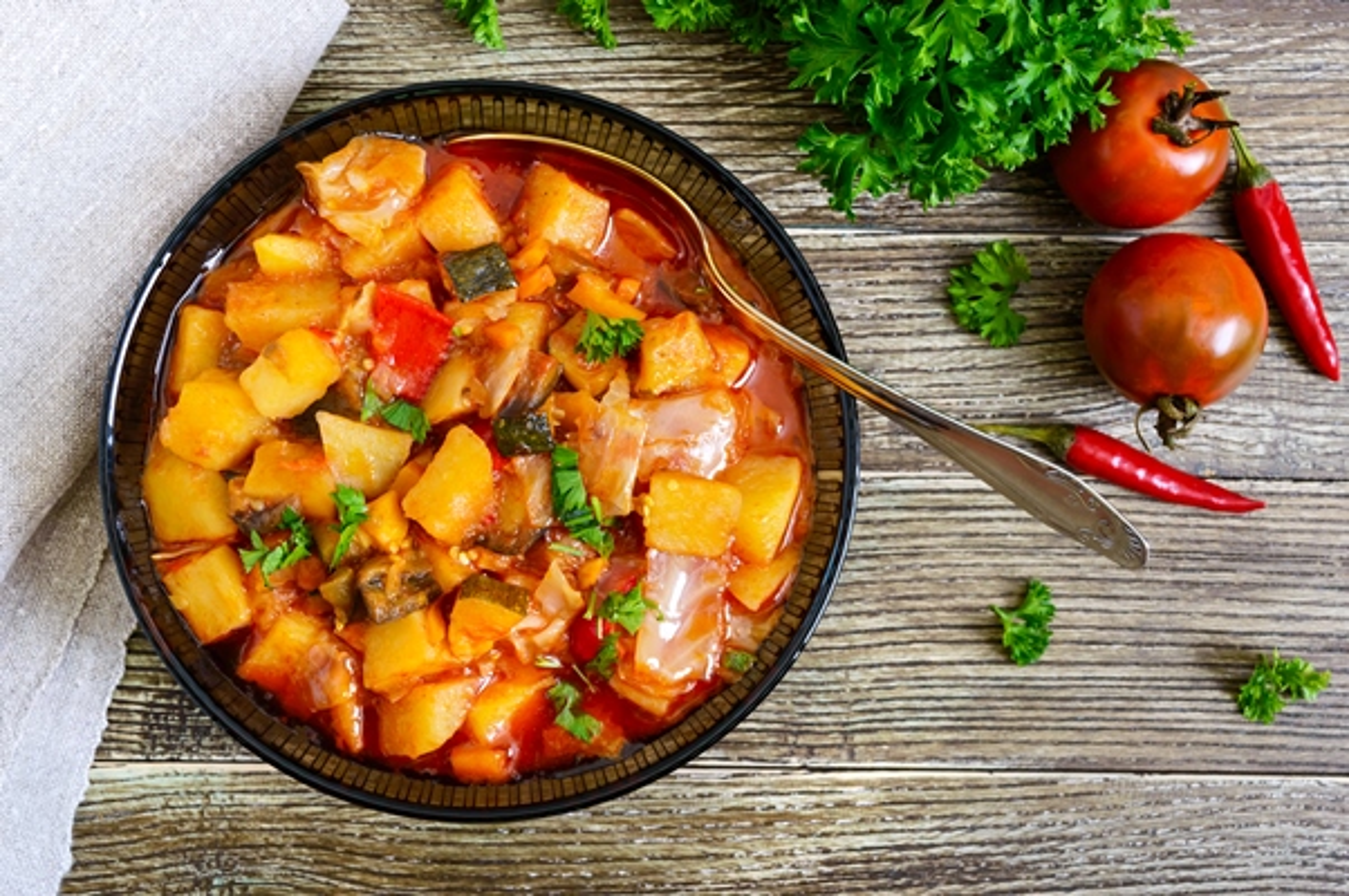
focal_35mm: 51
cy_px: 448
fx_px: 1909
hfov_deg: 38.9
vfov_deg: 26.4
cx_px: 674
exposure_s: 1/160
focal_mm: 34
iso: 200
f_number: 10
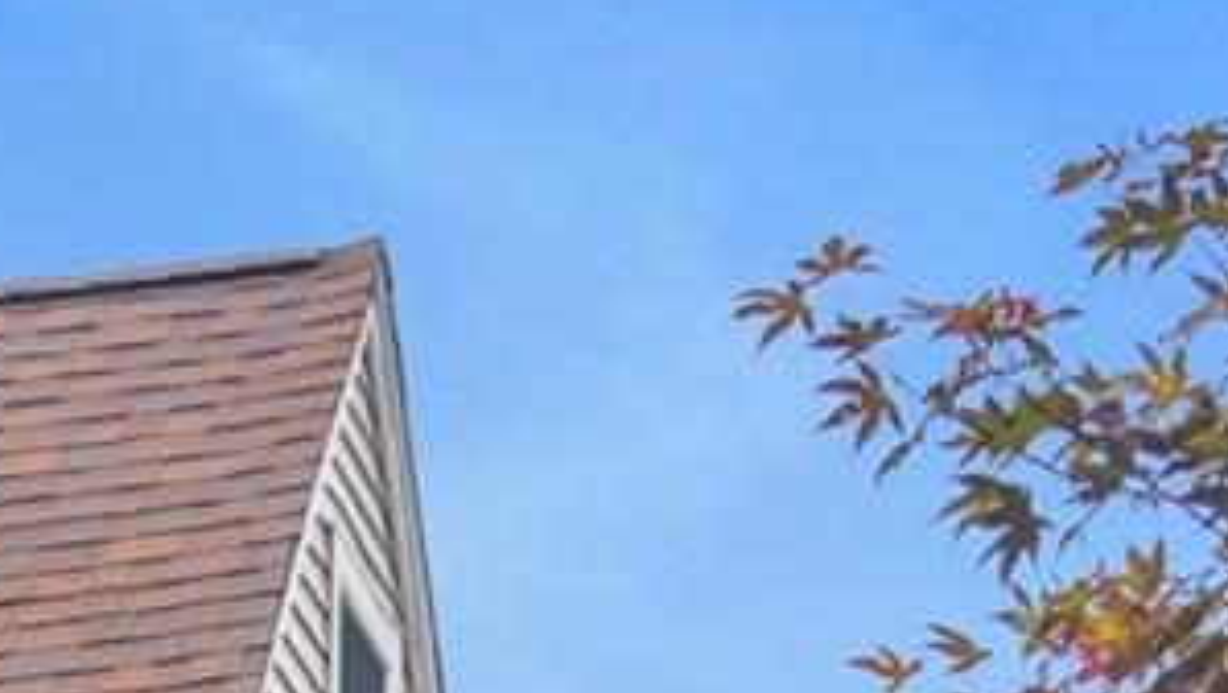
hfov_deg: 8.1
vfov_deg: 4.6
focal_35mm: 252
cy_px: 2300
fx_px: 8210
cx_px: -1315
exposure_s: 1/400
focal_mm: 35
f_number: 5.6
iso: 250
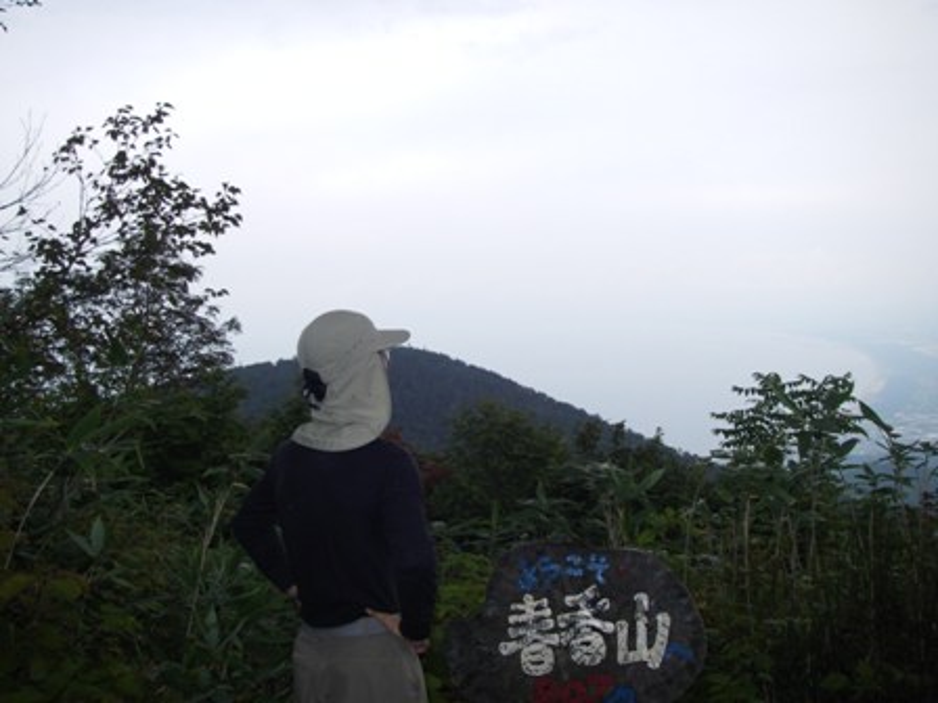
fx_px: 1030
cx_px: 469
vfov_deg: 37.7
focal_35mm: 38
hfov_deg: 49.0
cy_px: 352
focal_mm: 6.3
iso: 100
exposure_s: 1/800
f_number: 3.3
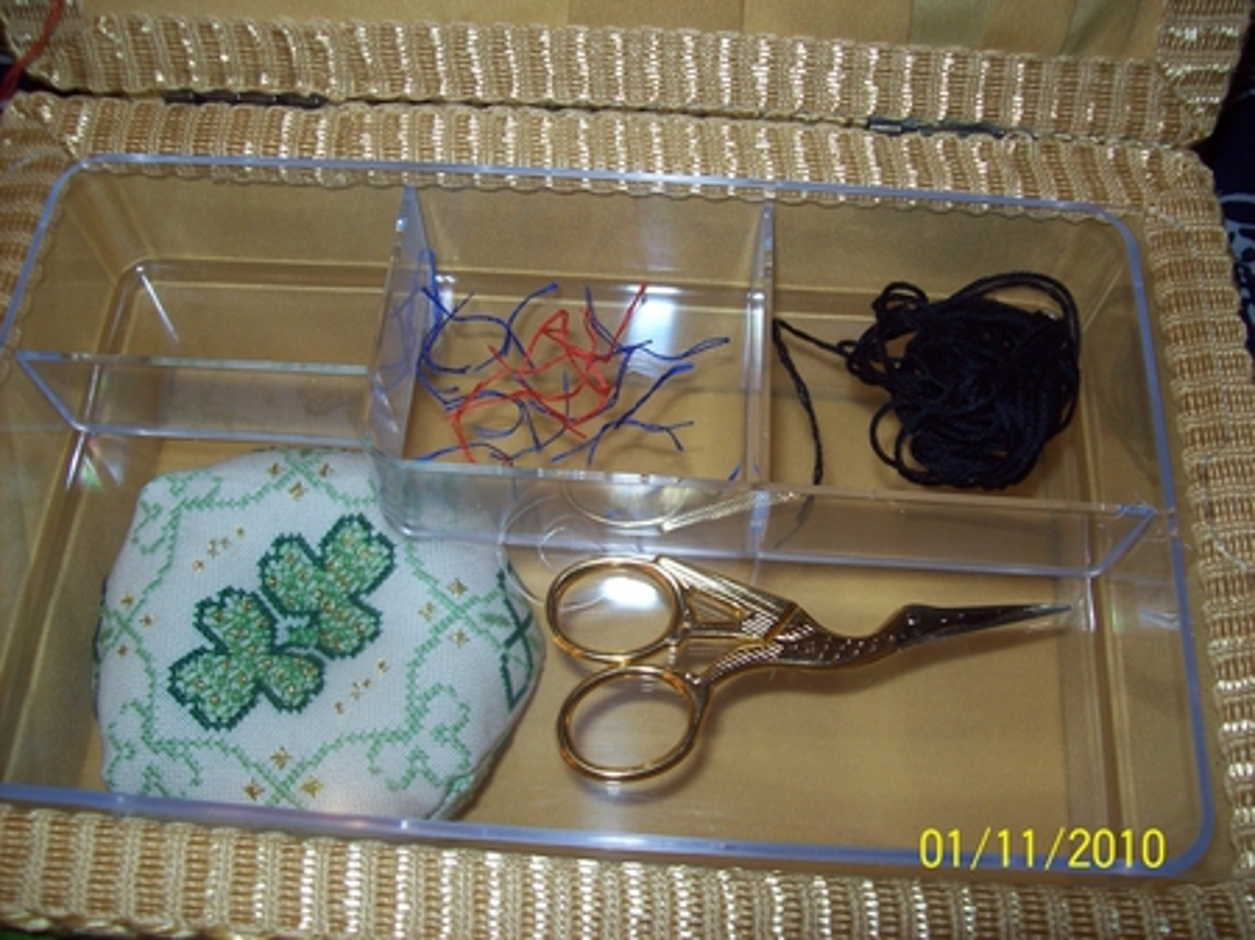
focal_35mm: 36
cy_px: 470
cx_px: 628
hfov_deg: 51.4
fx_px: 1304
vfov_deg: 39.6
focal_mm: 6
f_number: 2.7
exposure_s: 1/64
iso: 80
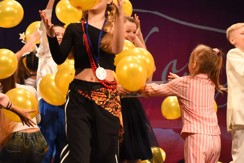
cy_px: 49
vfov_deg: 16.4
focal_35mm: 83
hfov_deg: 24.4
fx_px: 563
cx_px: 104
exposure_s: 1/250
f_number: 6.3
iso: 5000
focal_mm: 35
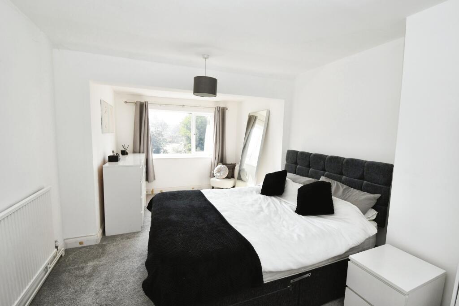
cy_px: 153
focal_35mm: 15
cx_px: 230
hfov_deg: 100.4
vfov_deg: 77.3
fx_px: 191
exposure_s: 1/250
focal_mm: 10
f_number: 8
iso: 800
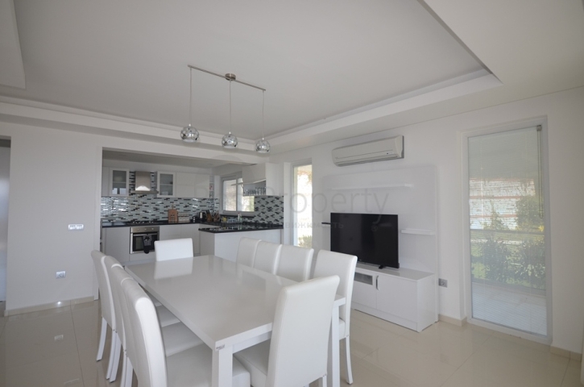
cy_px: 194
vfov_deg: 69.4
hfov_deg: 92.6
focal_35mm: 17
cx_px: 292
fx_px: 279
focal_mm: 11.5
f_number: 5
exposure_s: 1/200
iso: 200
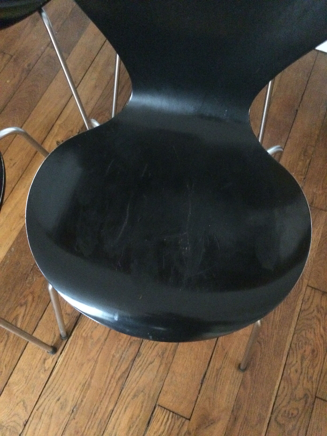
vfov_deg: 61.7
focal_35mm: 29
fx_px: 365
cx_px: 164
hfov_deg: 48.2
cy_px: 218
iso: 1250
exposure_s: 1/17
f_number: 2.2
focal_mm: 4.15
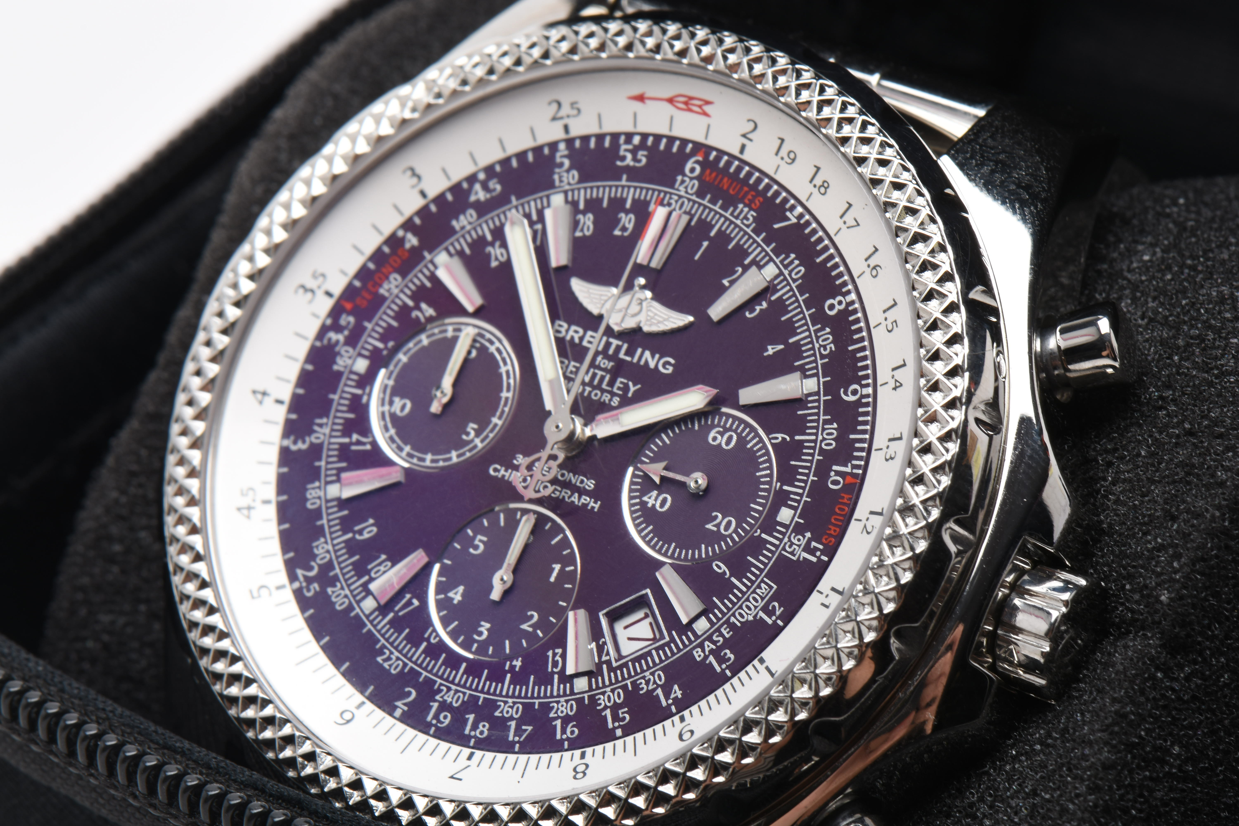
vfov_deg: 10.8
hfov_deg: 16.1
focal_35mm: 128
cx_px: 620
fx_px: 4388
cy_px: 413
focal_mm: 85
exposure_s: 1/100
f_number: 20
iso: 100
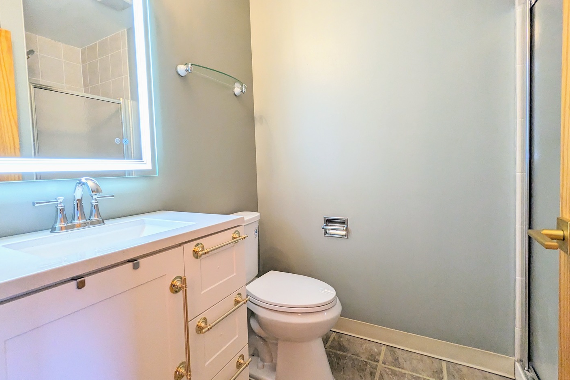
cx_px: 281
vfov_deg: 70.4
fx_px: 269
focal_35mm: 17
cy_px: 180
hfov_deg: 93.3
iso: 350
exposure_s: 1/120
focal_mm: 2.35
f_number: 2.2
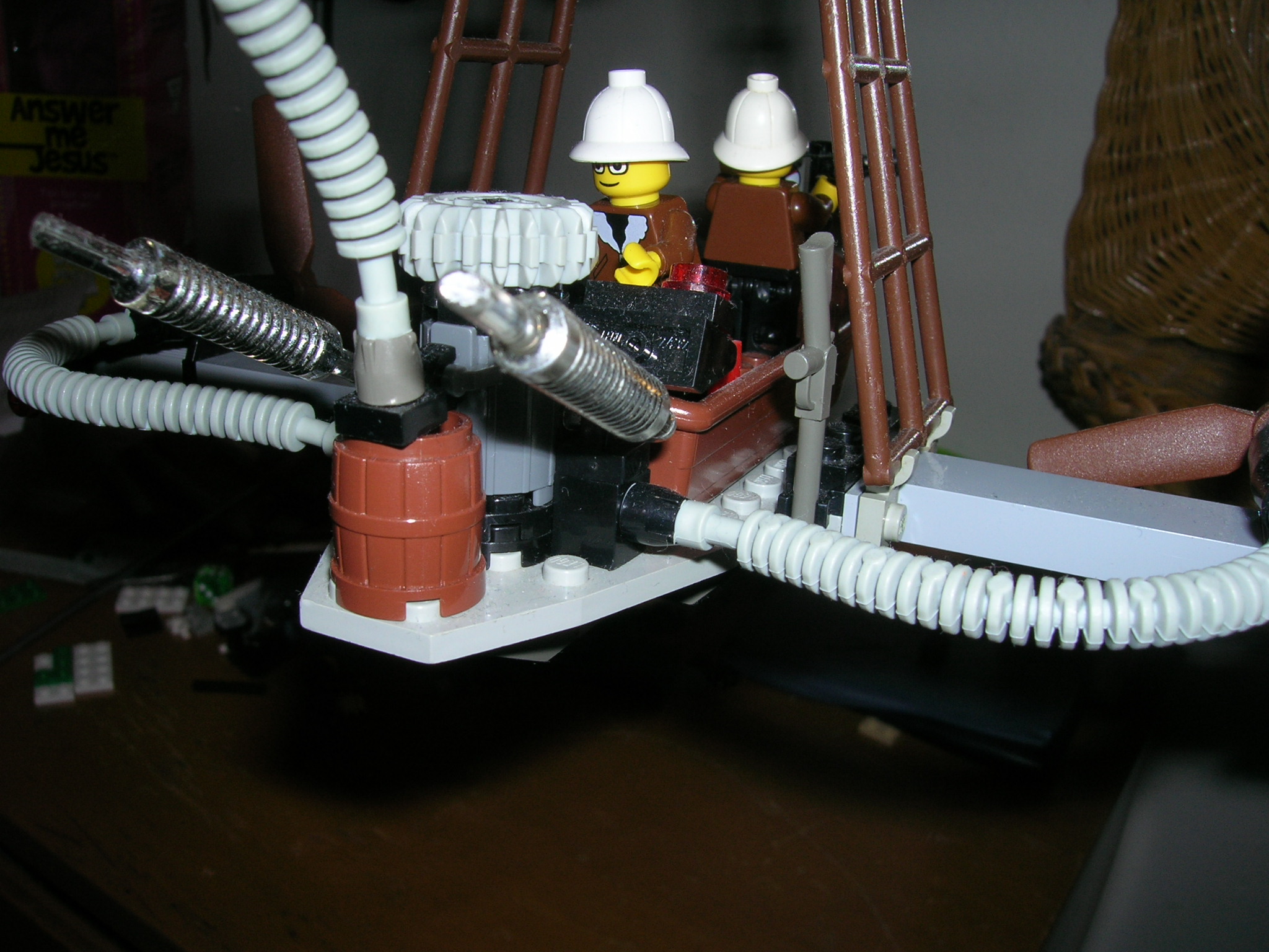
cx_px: 634
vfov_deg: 41.8
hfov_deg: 54.0
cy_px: 476
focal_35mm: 34
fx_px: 1246
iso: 50
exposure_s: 1/60.1
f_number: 4.9
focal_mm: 5.7
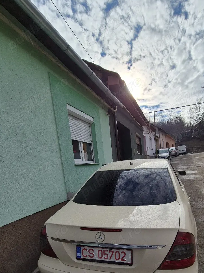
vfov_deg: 84.2
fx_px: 141
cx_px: 130
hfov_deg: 70.2
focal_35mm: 18
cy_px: 186
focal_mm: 2.2
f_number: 2.2
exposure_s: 1/5000
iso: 50
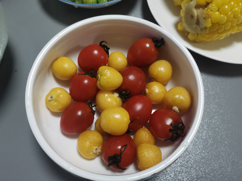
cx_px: 121
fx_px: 182
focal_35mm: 26
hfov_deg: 67.3
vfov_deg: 53.1
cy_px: 90
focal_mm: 4.75
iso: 400
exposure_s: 1/50
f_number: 1.8
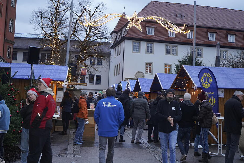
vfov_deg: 24.2
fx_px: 380
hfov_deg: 35.6
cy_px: 81
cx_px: 122
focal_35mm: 56
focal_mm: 55
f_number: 5
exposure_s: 1/160
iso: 3200
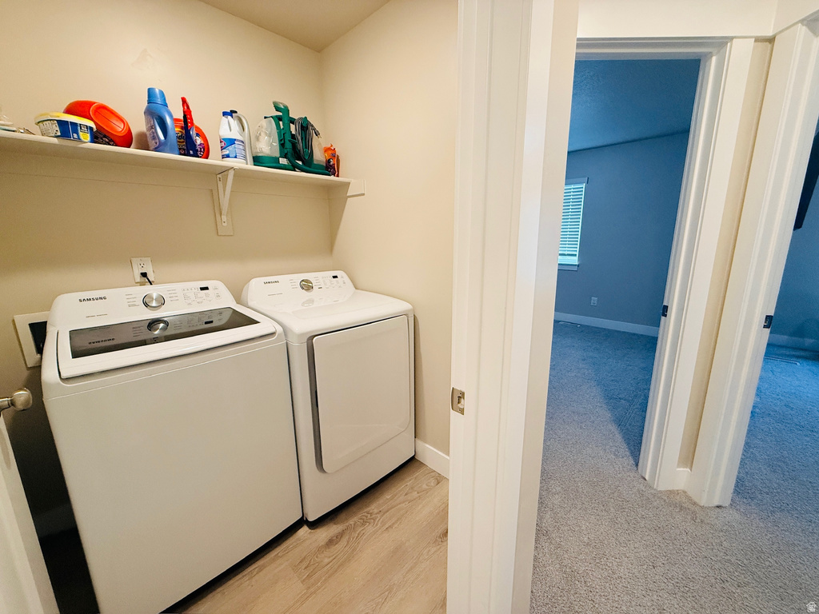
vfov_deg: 85.7
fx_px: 331
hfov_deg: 102.1
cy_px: 307
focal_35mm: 14
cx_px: 410
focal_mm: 2.22
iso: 320
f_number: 2.2
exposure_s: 1/120
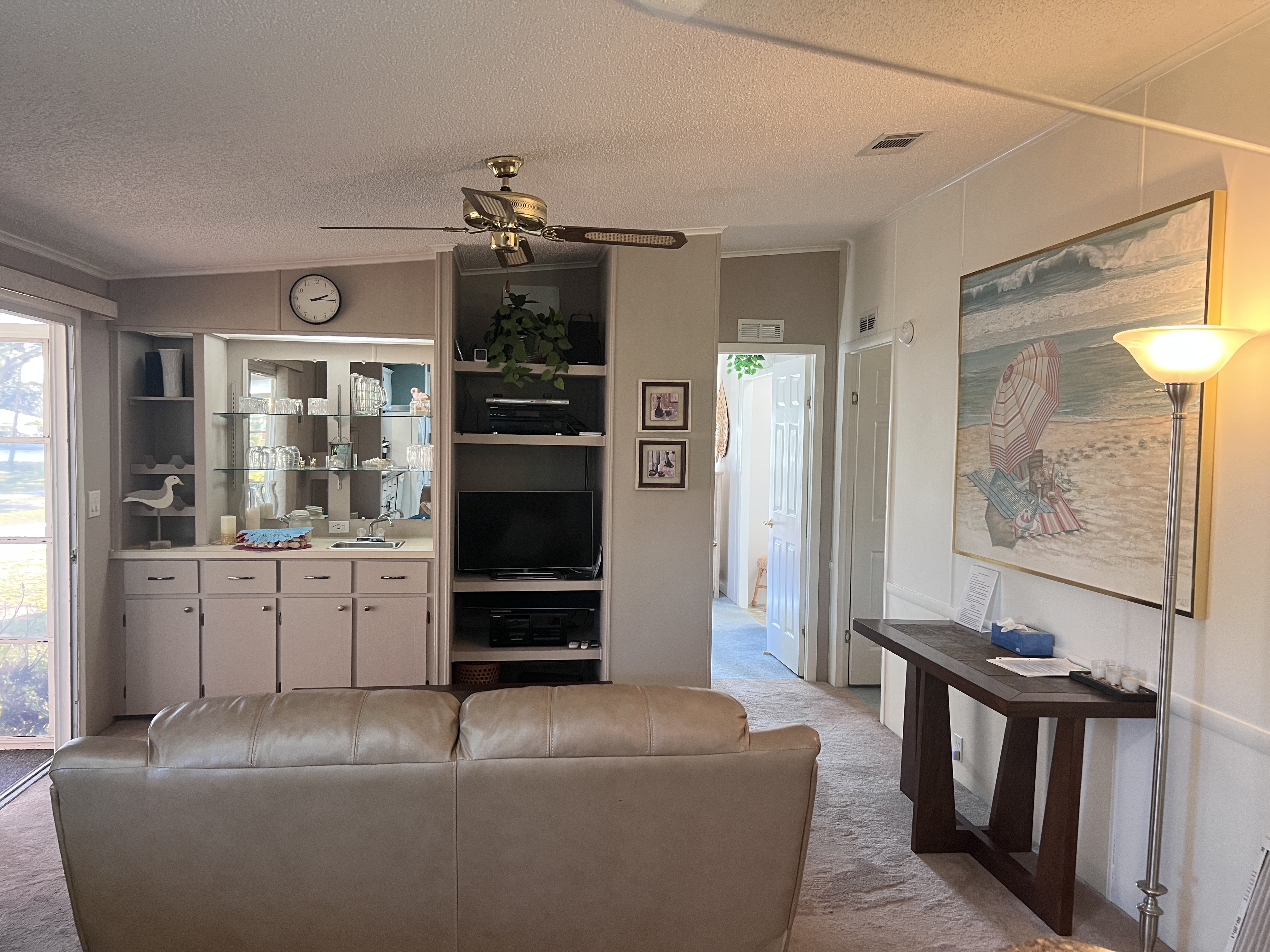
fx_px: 954
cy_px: 476
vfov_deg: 53.1
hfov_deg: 67.3
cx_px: 635
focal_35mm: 26
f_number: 1.5
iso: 200
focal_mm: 5.7
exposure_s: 1/60
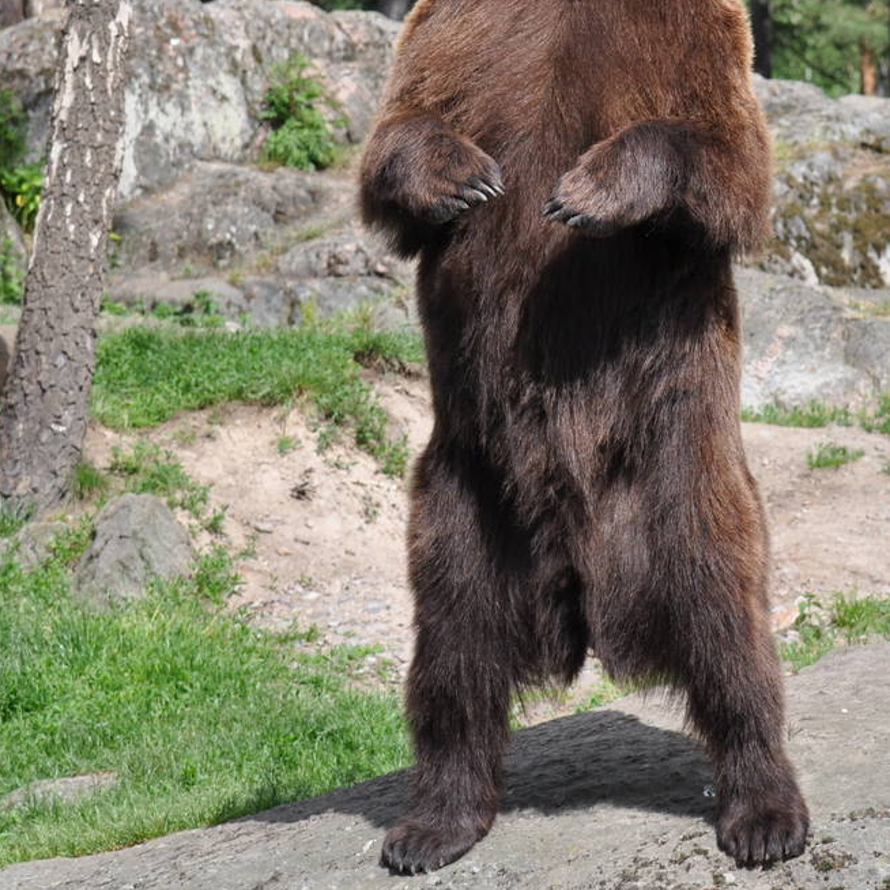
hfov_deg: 8.0
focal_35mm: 218
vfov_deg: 8.0
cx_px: 648
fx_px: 6341
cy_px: 257
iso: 200
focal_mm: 70
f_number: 6.3
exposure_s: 1/640
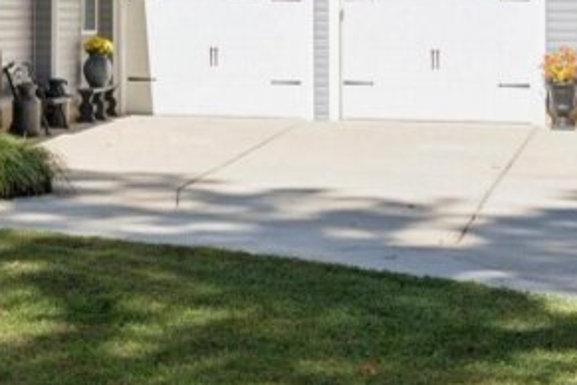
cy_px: -87
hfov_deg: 14.3
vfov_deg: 10.5
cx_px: -424
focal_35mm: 128
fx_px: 2051
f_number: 4.5
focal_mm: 31
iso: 100
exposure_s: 1/800
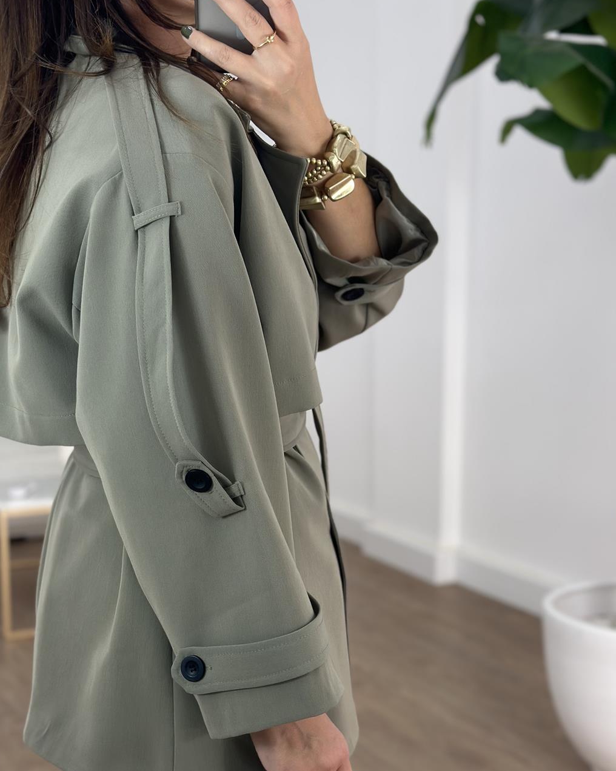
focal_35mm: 59
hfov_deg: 25.8
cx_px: 267
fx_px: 1345
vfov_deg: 31.9
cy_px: 460
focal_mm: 6.86
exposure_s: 1/175
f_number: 1.78
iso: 64
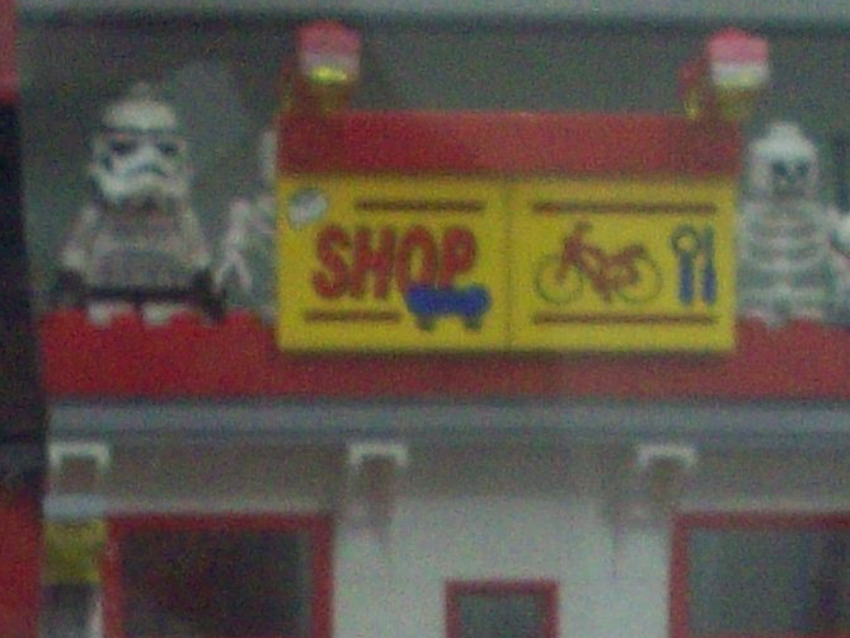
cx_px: 568
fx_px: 4151
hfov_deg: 11.7
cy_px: 1076
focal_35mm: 169
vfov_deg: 8.5
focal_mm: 6.2
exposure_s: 1/8
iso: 200
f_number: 2.8
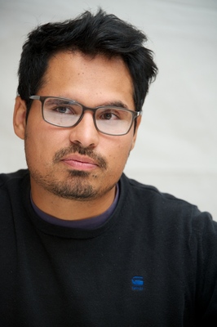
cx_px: 108
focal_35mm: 210
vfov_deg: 9.8
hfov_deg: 6.5
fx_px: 1902
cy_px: 164
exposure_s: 1/60
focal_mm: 210
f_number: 5.6
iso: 1000
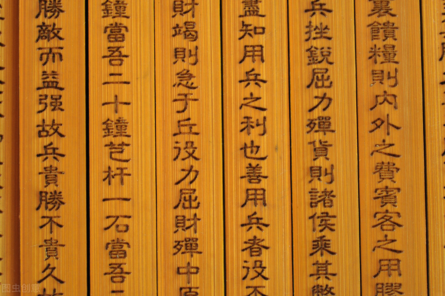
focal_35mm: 105
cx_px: 222
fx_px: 1297
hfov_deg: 19.5
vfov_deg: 13.0
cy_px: 148
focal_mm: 105
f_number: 22
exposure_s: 1/60
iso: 1600
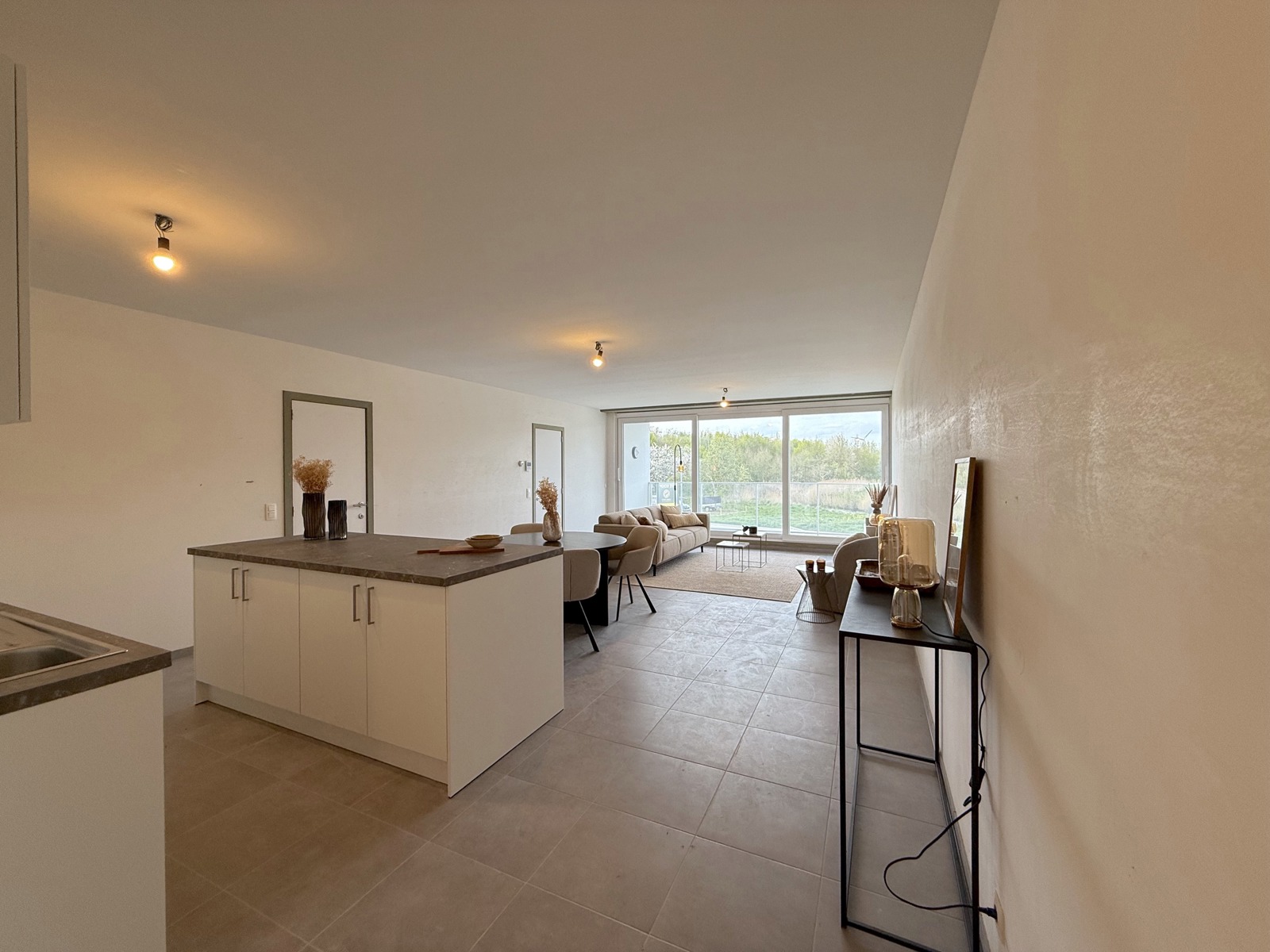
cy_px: 476
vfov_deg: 85.7
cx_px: 635
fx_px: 514
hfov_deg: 102.1
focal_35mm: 14
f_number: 2.2
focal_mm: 2.22
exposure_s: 1/176
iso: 64
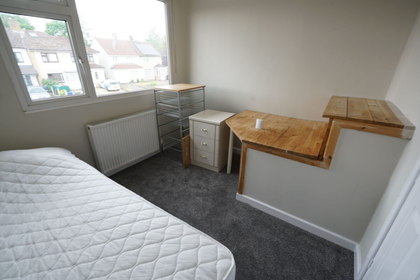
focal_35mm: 16
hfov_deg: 96.7
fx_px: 187
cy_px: 140
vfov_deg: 73.8
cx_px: 210
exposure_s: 1/15
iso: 200
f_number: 8
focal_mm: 16
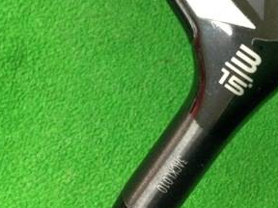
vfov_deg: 21.2
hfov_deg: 27.8
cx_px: 205
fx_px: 554
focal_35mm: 69
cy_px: 60
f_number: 2.4
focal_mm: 3.3
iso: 200
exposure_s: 1/30
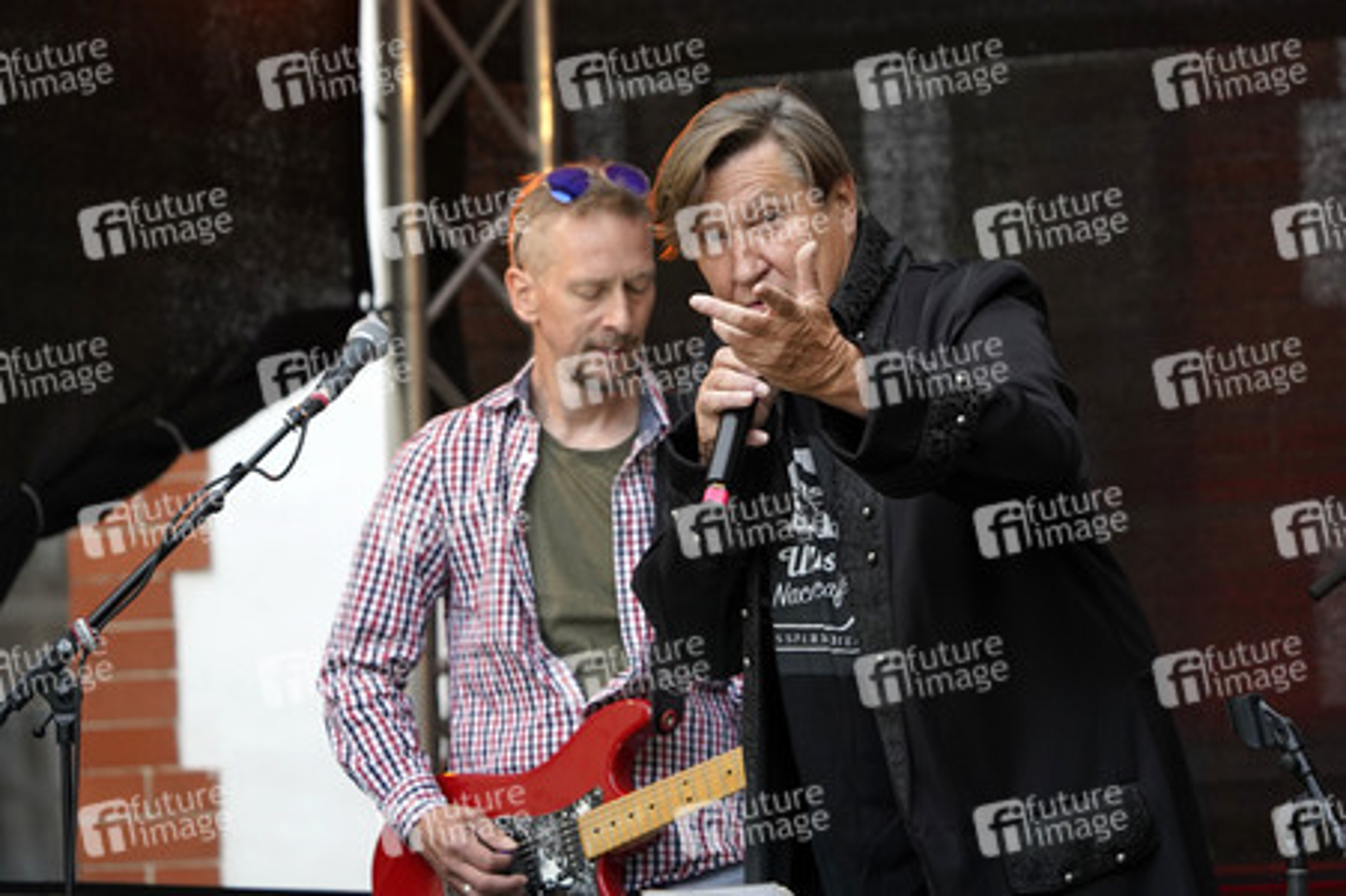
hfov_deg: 6.7
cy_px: 448
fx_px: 11432
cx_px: 673
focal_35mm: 306
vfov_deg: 4.5
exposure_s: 1/200
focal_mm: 306
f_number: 6.3
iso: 1250
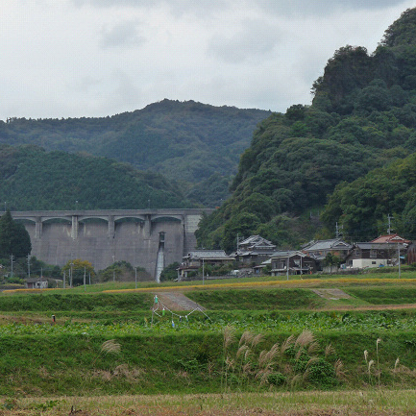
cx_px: 198
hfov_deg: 9.0
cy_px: 209
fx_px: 2638
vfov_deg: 9.0
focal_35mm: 194
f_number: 5.6
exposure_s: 1/500
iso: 160
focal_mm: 29
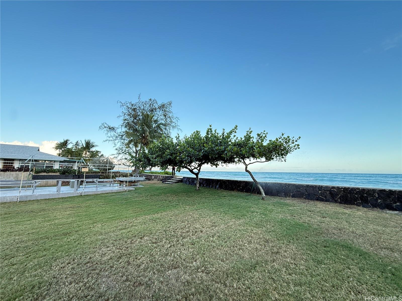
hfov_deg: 102.1
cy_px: 150
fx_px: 163
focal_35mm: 14
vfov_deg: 85.7
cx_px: 201
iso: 64
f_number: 2.2
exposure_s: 1/99
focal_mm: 2.22
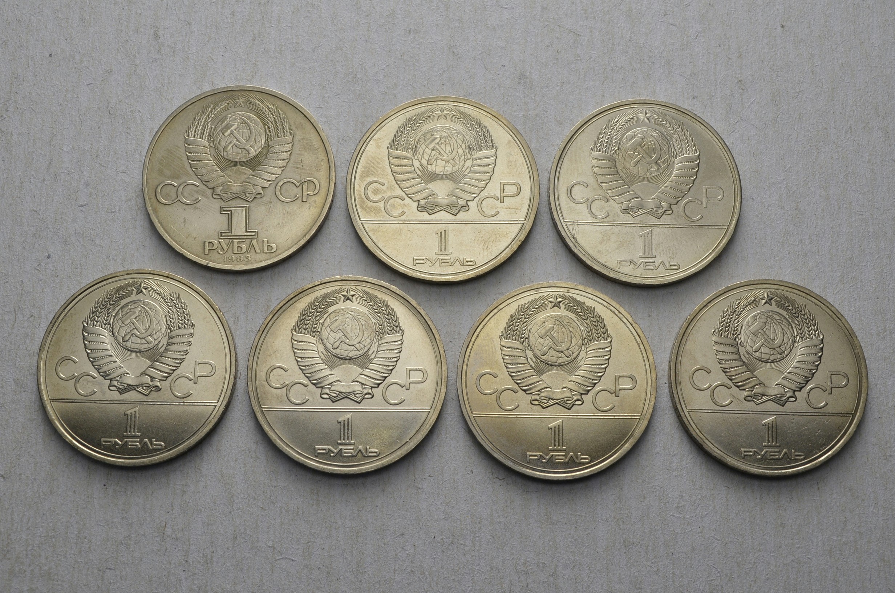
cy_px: 296
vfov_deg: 28.0
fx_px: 1191
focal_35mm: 48
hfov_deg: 41.2
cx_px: 448
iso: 400
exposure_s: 1/250
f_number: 14
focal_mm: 32
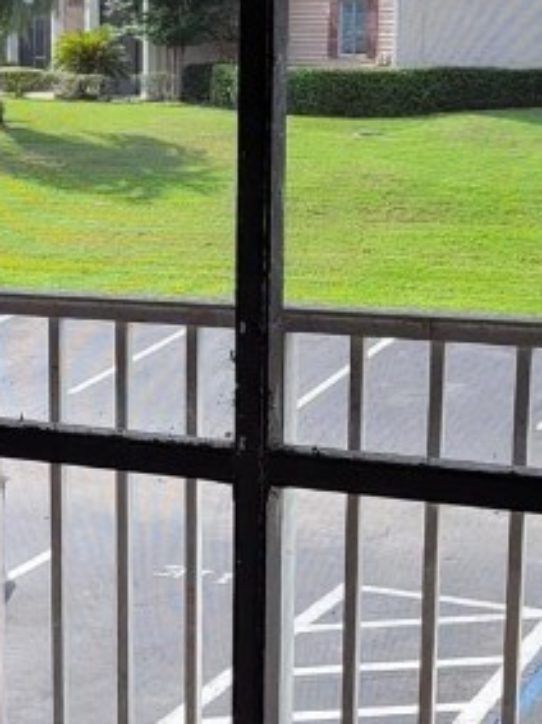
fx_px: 1964
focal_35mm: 94
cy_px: 499
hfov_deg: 15.3
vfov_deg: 20.8
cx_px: -72
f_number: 1.8
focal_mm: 5.4
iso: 40
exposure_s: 1/583
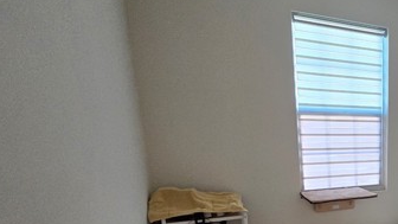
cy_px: 211
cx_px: 367
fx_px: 285
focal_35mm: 27
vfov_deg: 39.1
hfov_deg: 58.4
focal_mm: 2.2
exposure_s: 1/100
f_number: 2.2
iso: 320
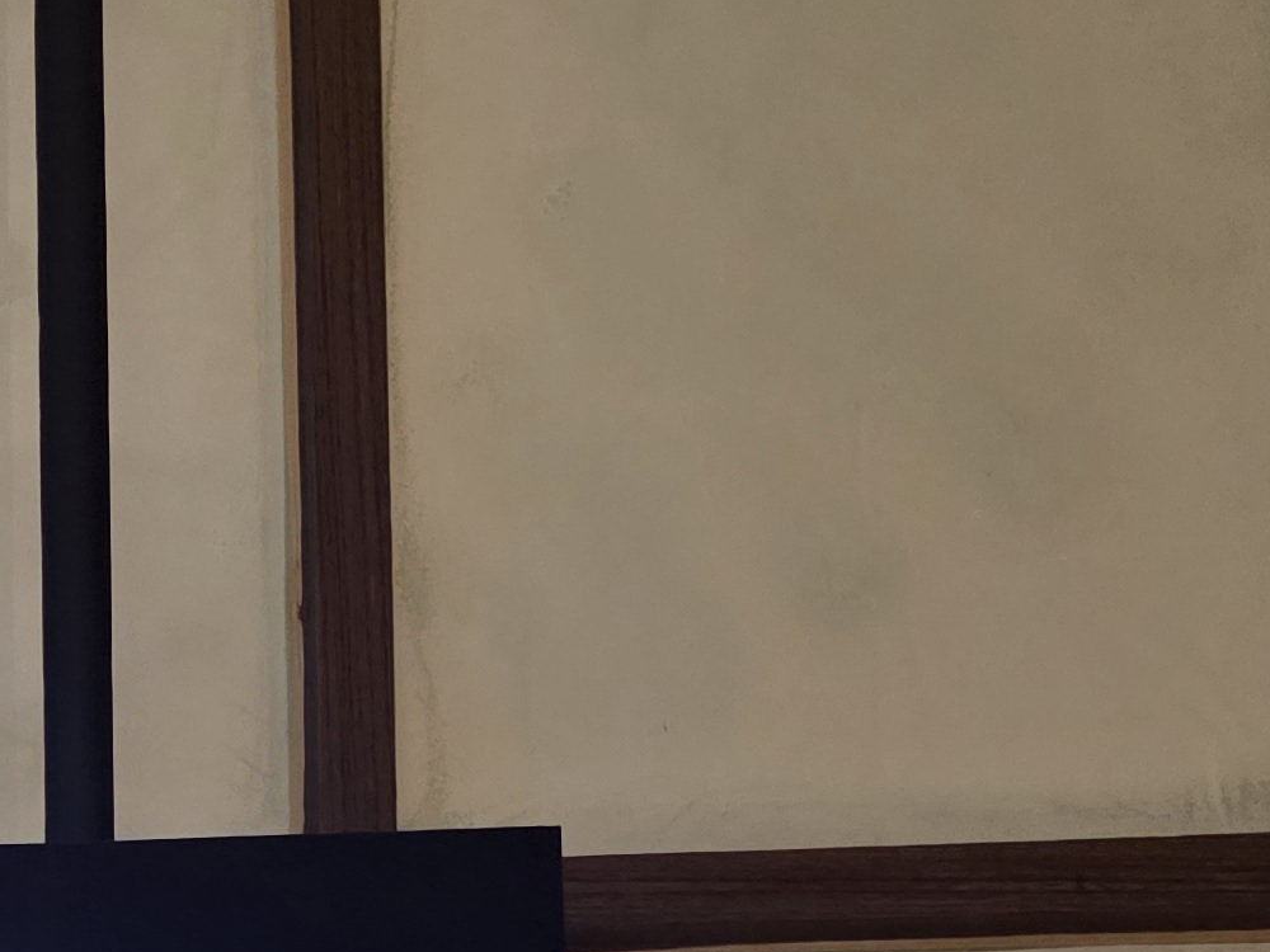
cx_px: -792
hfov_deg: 18.2
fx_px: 3375
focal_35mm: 92
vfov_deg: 14.0
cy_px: 1776
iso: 400
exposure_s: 1/120
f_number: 1.7
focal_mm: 6.3
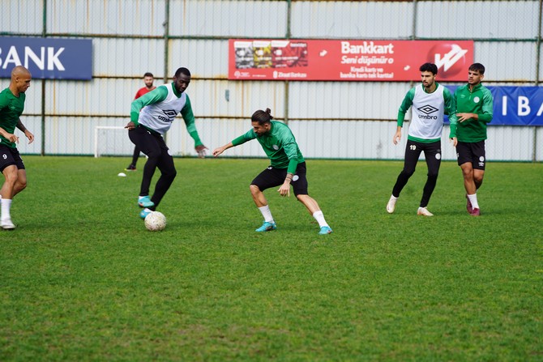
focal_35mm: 196
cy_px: 181
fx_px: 2957
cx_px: 272
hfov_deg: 10.5
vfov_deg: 7.0
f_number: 5.6
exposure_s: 1/250
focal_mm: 196
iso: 100
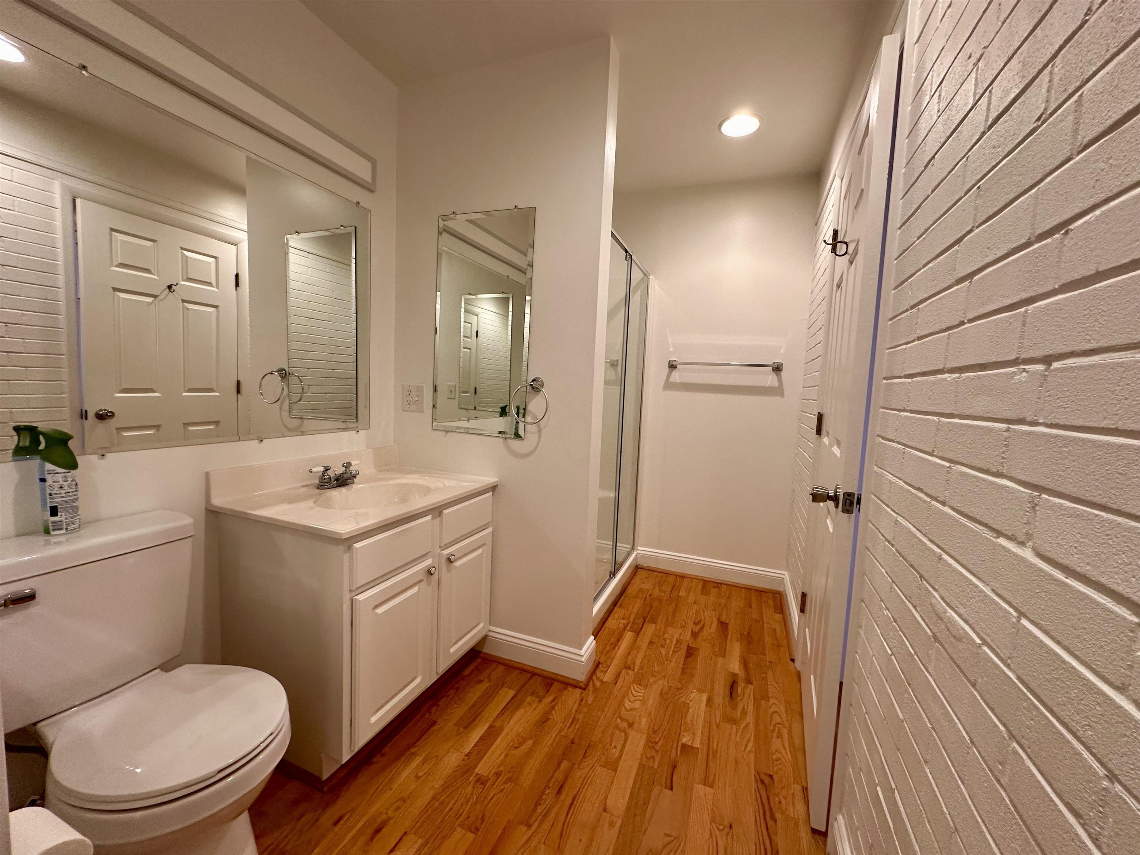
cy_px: 428
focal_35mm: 14
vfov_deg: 85.7
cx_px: 570
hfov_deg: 102.1
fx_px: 461
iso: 200
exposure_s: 1/120
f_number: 2.2
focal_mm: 2.22
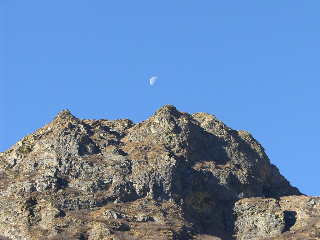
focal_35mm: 110
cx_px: 160
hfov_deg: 17.9
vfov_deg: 13.5
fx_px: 1017
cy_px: 120
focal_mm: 28.3
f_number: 3.5
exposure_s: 1/250
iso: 50
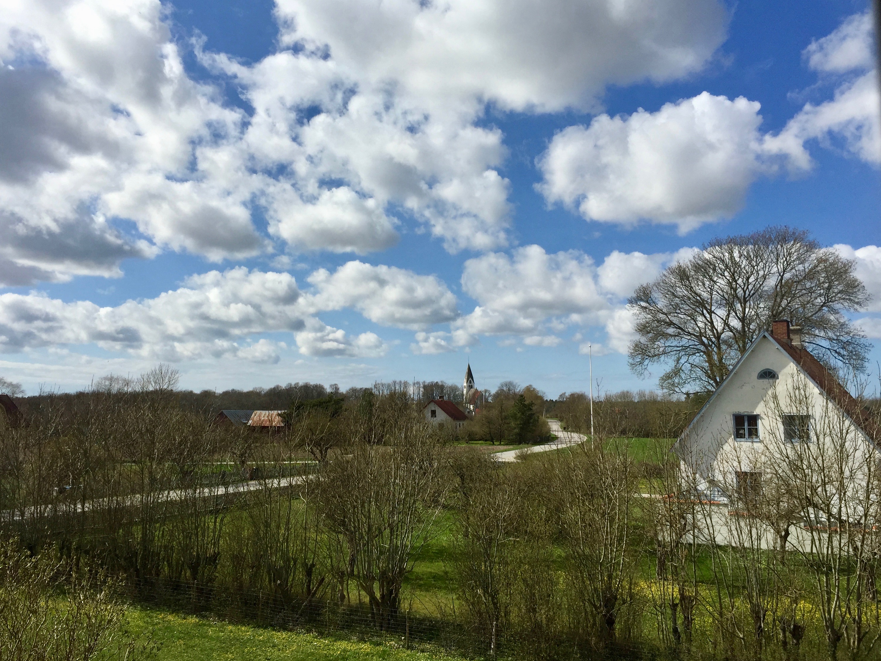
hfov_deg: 56.8
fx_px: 814
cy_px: 303
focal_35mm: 32
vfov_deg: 44.1
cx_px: 417
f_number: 2.2
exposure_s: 1/3049
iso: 32
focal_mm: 4.15
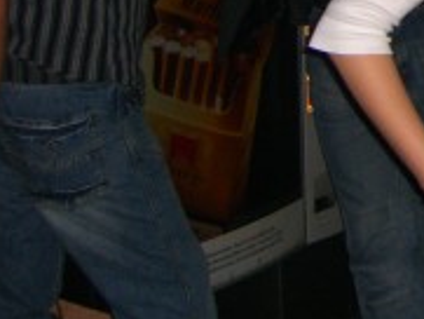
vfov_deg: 11.2
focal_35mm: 126
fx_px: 1544
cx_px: 696
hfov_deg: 14.3
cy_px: -199
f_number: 2.8
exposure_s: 1/60
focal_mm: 7.9
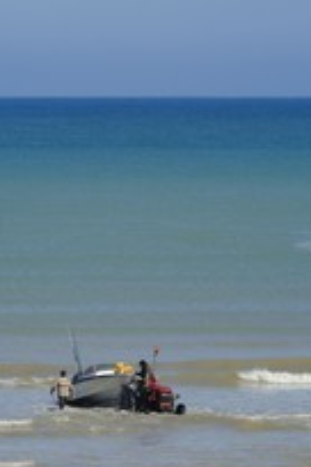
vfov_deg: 5.0
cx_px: 145
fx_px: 5325
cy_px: 300
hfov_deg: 3.3
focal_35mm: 411
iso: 200
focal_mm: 200
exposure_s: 1/250
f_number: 13
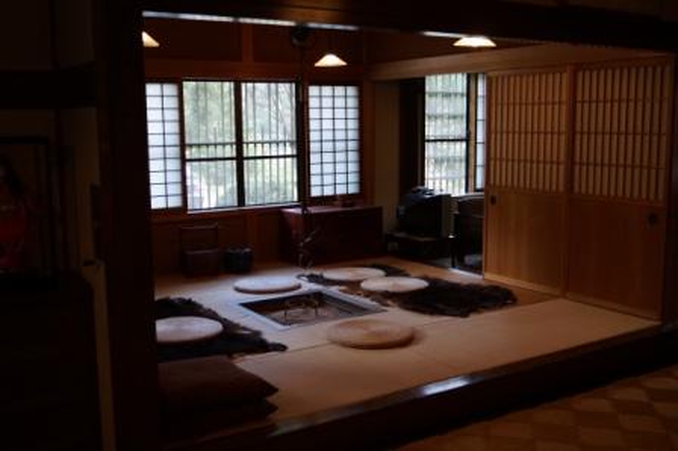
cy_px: 226
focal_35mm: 39
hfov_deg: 49.6
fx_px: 734
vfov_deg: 34.2
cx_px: 339
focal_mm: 26
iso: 640
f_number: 4
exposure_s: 1/60
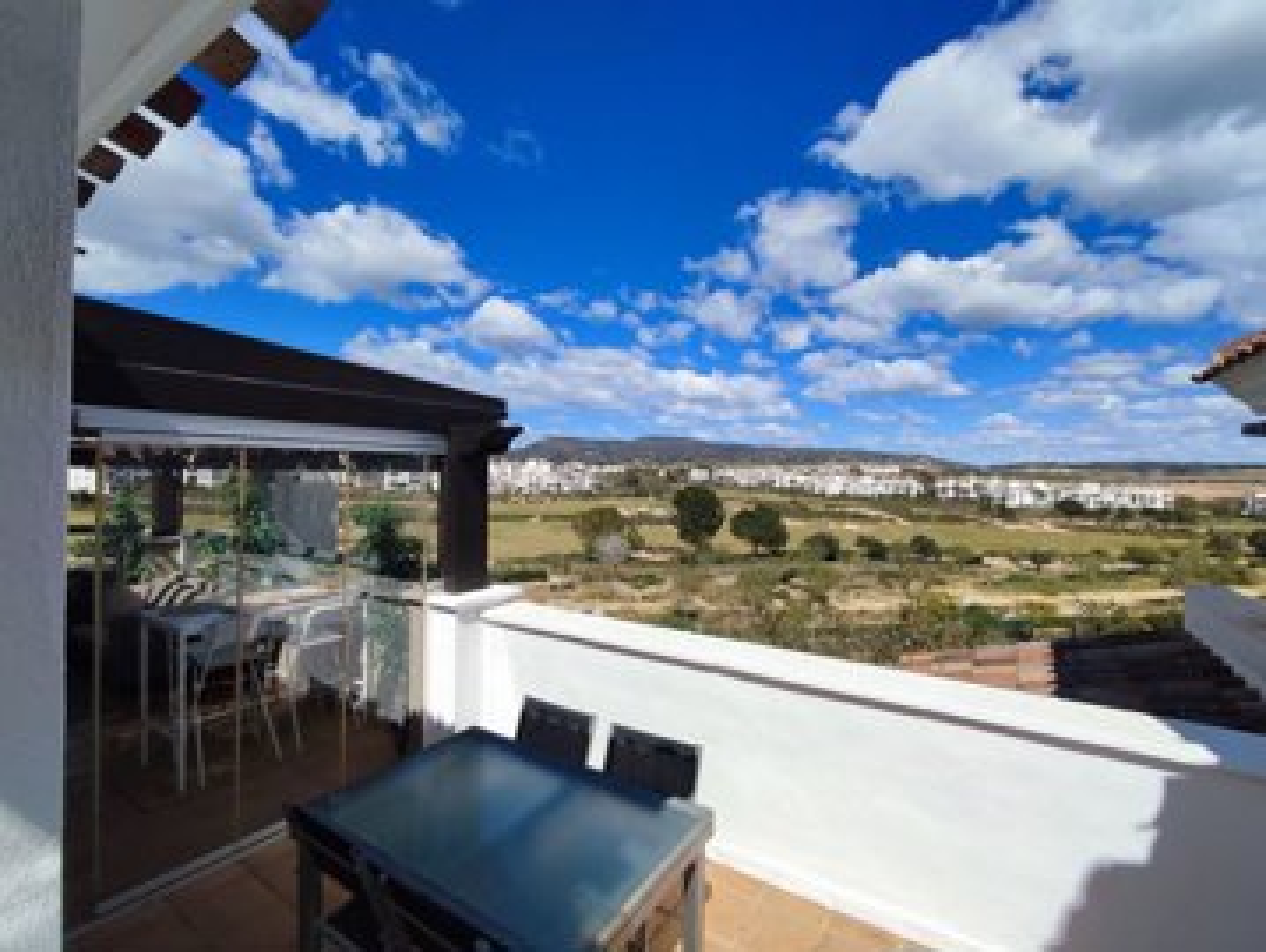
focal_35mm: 16
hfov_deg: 94.4
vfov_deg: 78.2
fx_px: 586
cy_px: 476
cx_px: 633
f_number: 2.2
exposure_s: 1/2530
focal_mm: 1.65
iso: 50
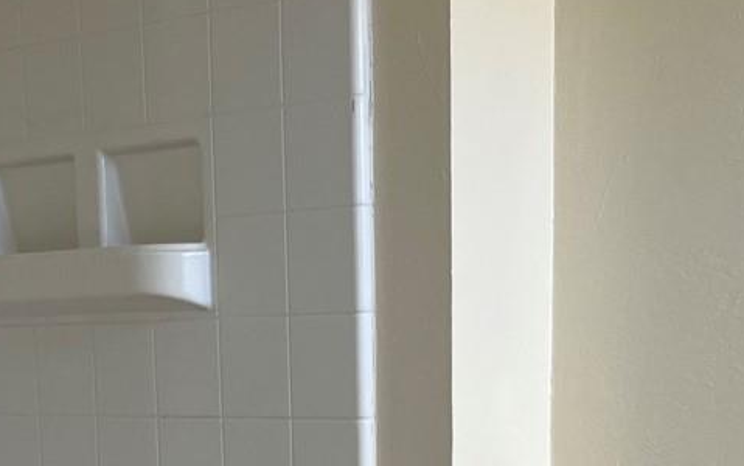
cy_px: 665
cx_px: 455
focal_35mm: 92
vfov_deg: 13.5
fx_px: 1867
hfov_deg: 22.5
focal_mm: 5.1
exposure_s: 1/60
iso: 80
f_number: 1.6
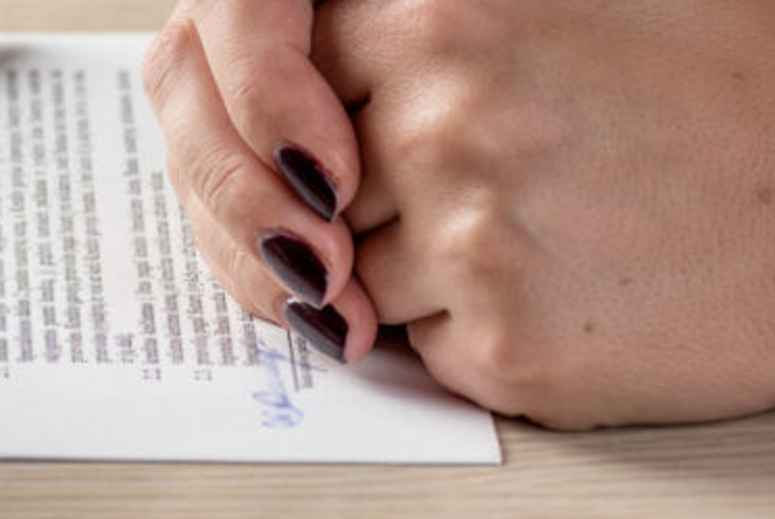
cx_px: -279
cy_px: 65
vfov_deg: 4.8
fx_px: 6229
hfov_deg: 7.0
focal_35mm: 289
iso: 100
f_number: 8
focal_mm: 105
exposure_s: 1/60
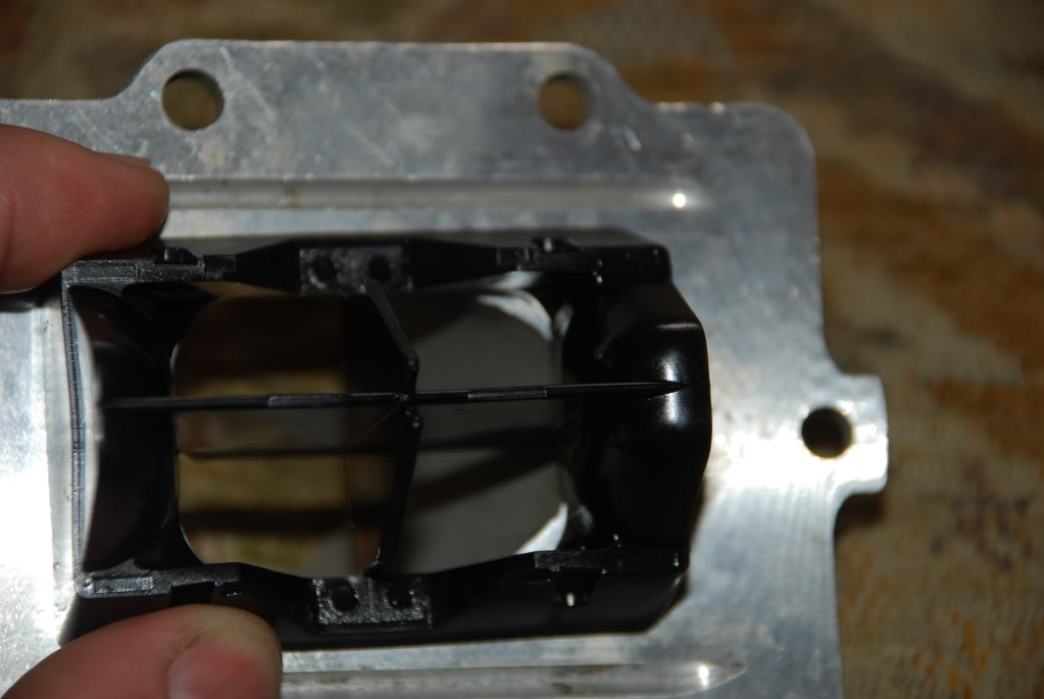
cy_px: 350
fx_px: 5880
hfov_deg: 10.1
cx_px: 522
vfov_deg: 6.8
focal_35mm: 202
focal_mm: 135
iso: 100
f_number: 5.6
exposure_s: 1/60
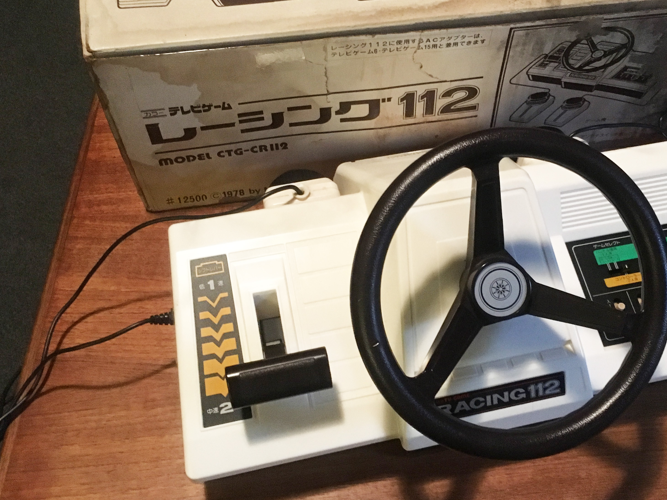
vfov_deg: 35.9
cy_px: 238
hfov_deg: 46.5
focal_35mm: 40
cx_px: 409
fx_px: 771
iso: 320
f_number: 2.2
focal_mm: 4.15
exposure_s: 1/17
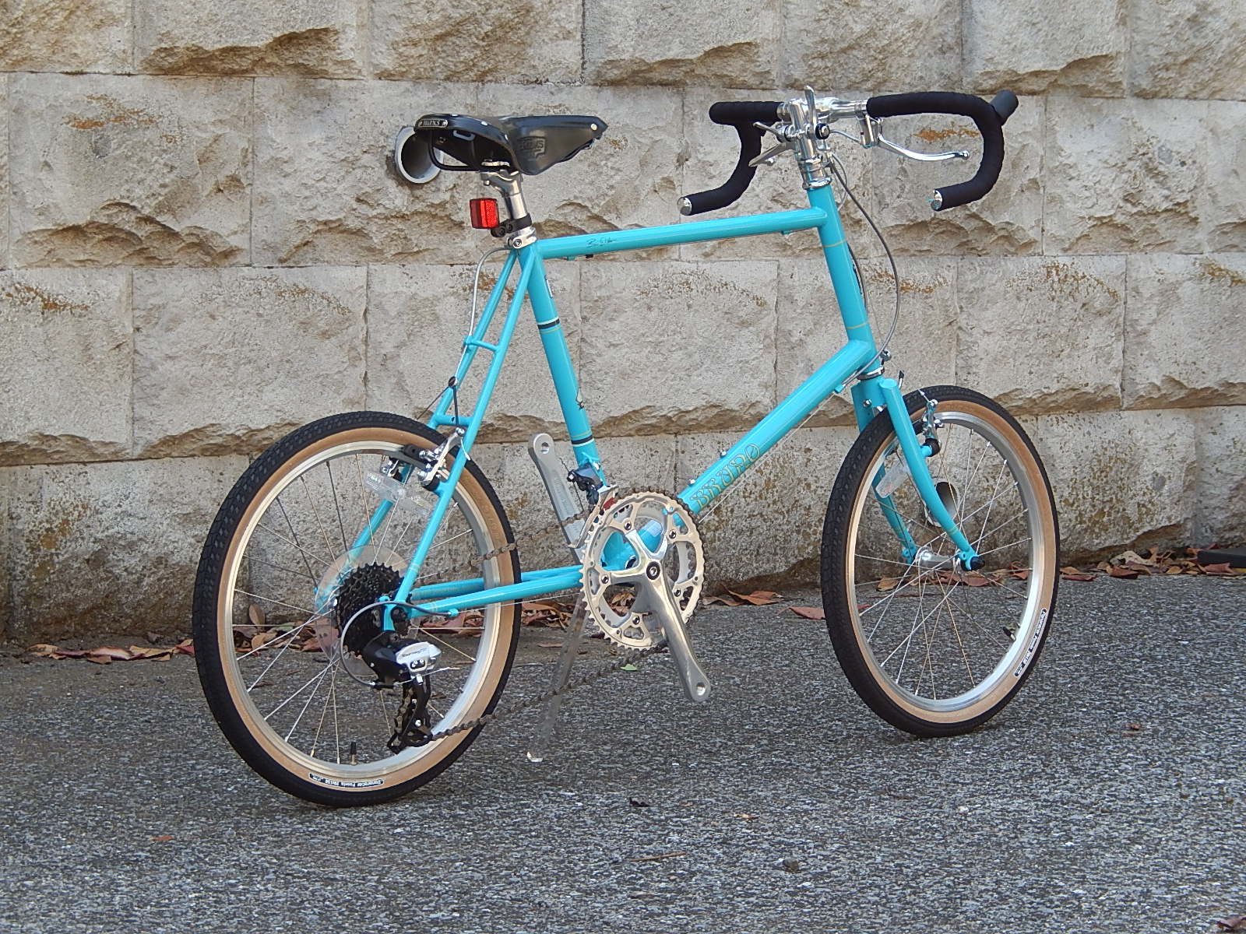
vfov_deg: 12.7
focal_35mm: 117
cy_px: 467
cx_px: 623
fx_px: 4211
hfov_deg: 16.8
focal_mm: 21
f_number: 5.5
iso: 125
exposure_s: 1/50
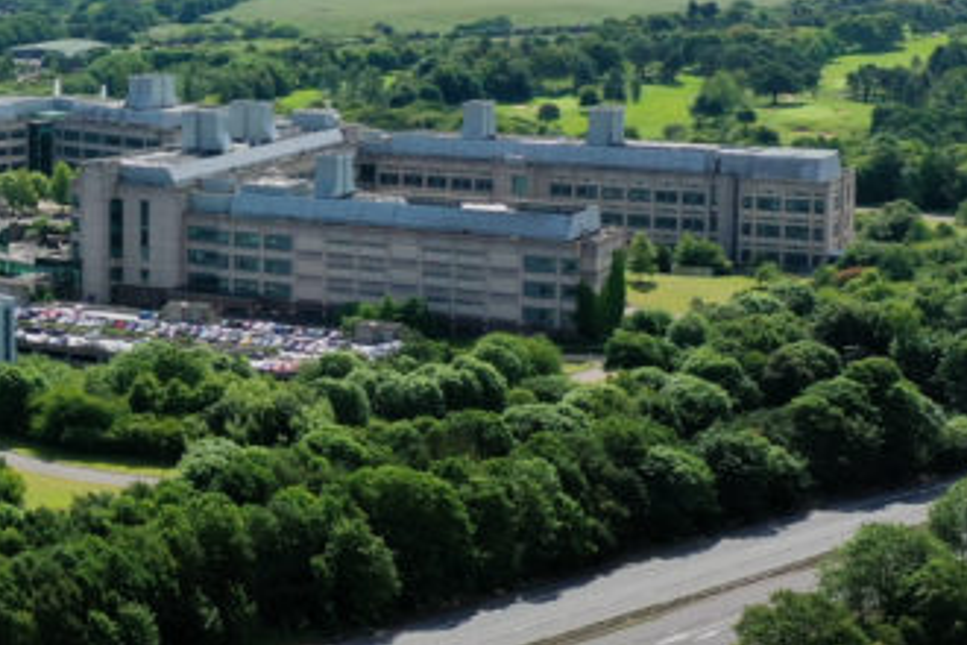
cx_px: -123
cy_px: 148
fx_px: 2337
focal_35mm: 87
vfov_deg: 15.6
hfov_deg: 22.0
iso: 100
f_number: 4
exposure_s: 1/120
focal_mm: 10.26
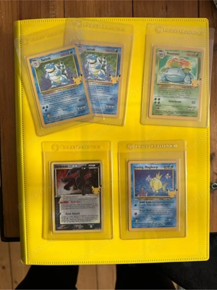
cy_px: 145
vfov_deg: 71.6
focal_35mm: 24
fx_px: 201
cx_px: 108
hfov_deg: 56.8
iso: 250
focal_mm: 6.86
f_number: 1.78
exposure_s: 1/105
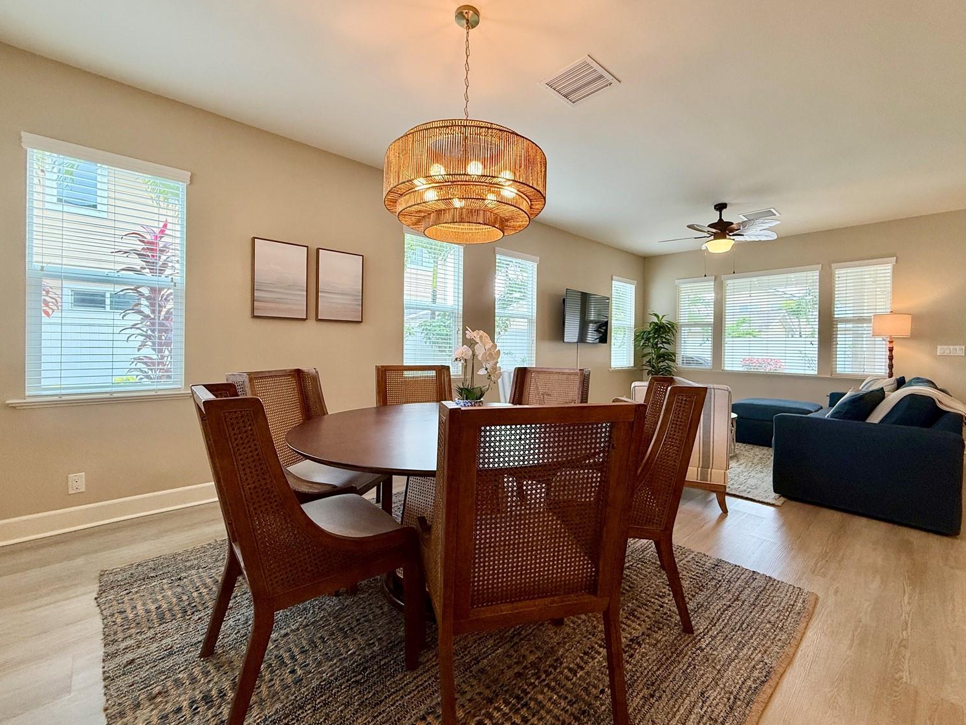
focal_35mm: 15
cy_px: 349
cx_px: 493
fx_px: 419
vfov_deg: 81.7
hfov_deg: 98.2
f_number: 2.2
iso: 125
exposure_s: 1/120
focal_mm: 2.22
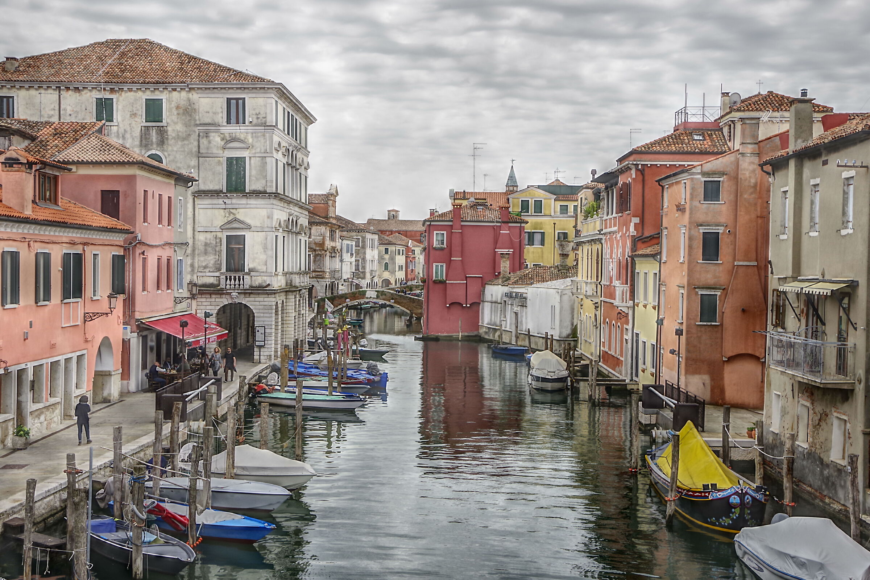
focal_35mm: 46
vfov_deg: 29.2
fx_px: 1112
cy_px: 290
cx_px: 435
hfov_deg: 42.7
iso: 400
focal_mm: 31
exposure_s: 1/60
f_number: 11
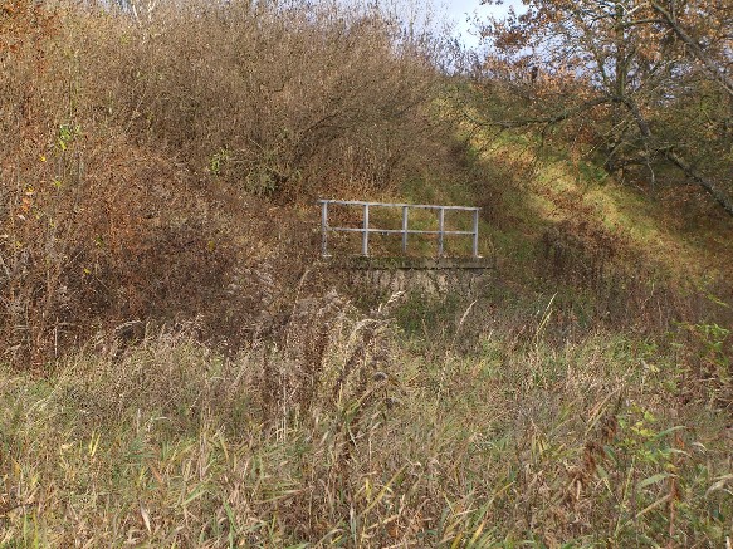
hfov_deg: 17.3
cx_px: 366
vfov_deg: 13.0
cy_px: 274
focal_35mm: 114
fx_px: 2413
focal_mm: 23.7
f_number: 5.1
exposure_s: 1/160
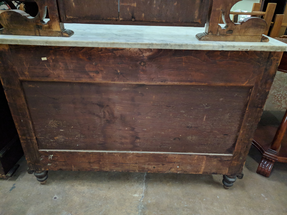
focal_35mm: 26
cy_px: 108
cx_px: 144
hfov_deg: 67.3
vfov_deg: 53.1
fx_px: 216
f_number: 2
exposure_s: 1/31.6
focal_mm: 4.67
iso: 807
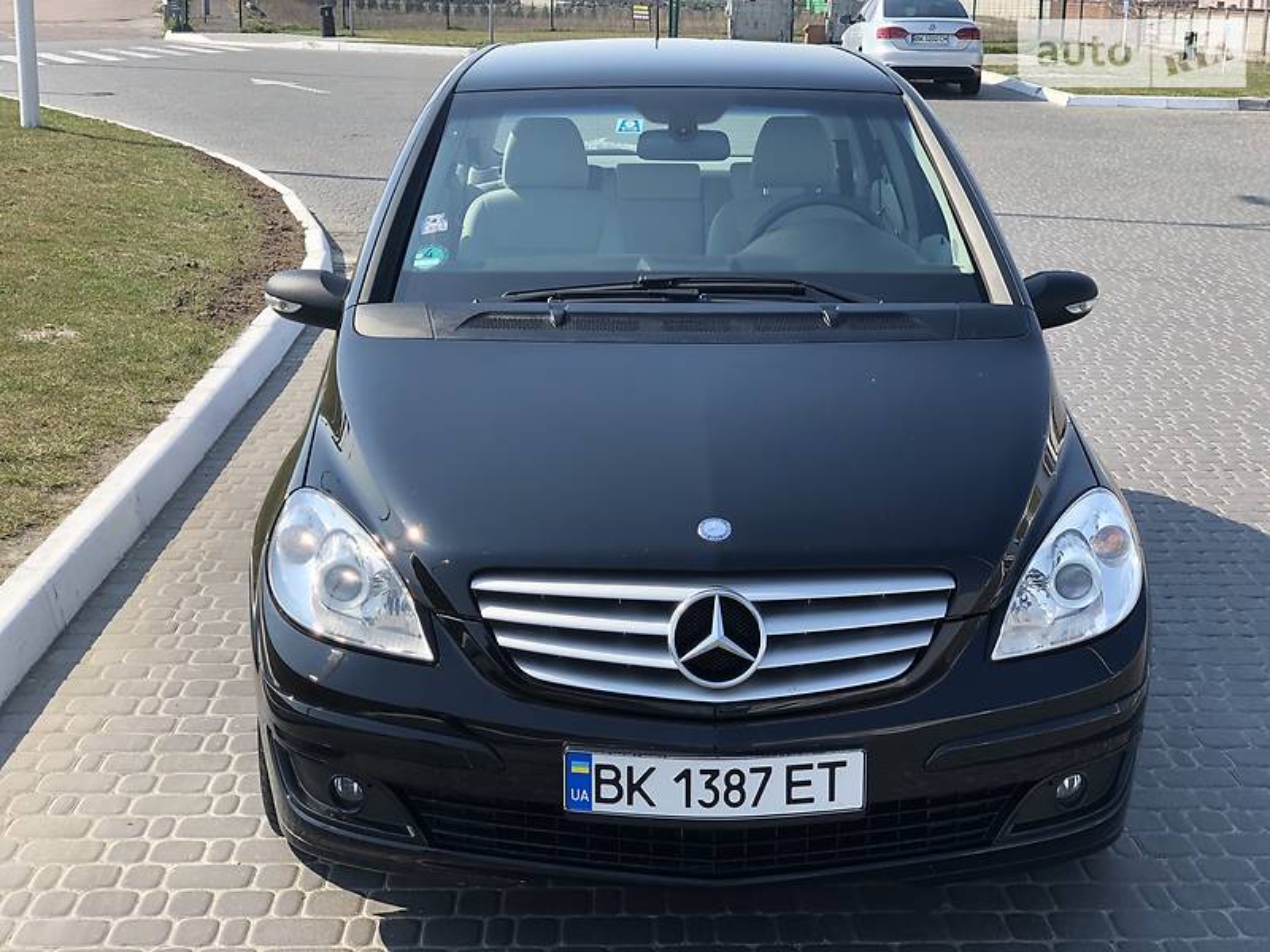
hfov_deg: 36.8
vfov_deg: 28.0
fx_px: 1908
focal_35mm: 52
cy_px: 476
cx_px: 635
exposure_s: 1/444
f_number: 2.4
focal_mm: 6
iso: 16
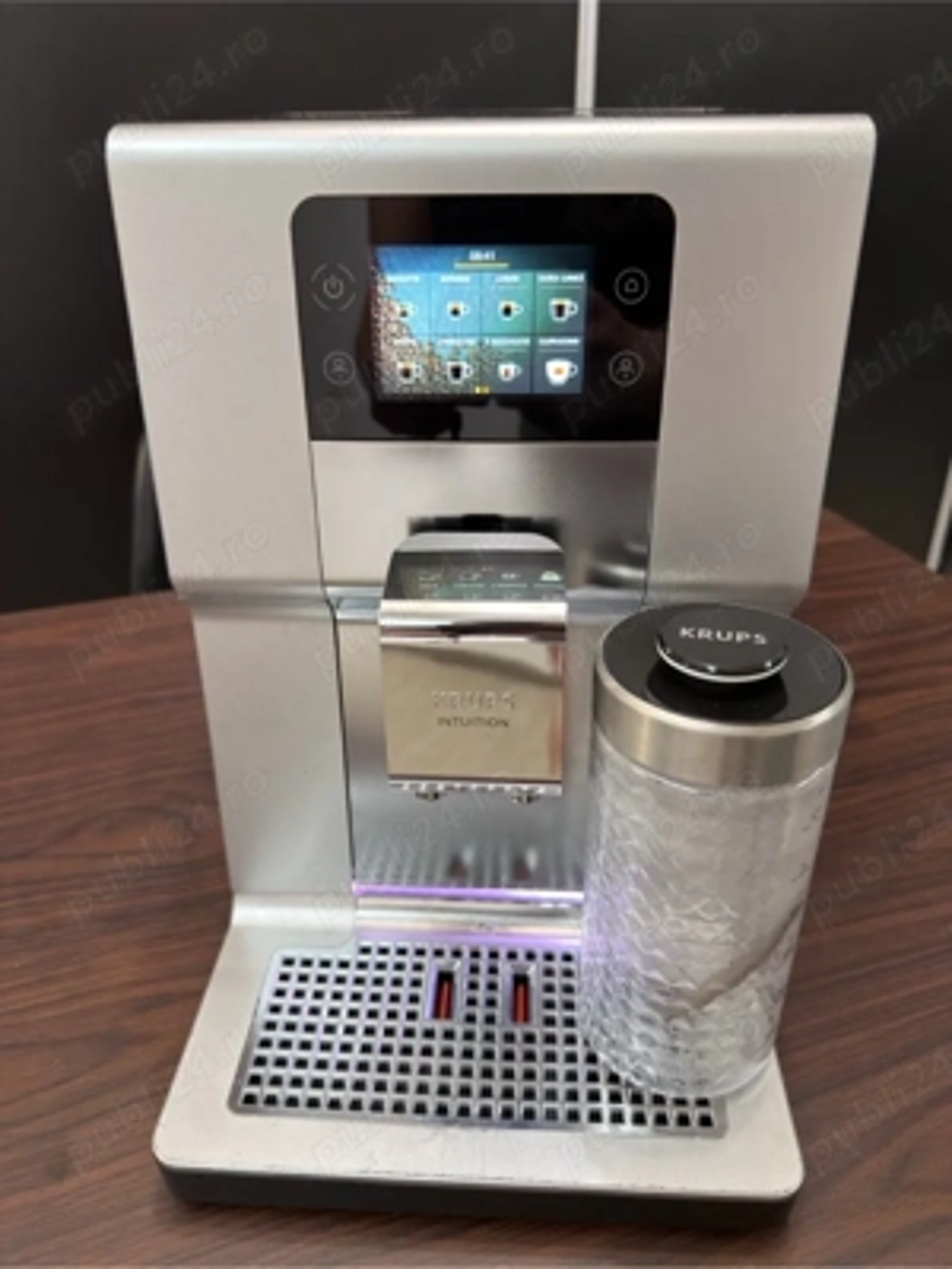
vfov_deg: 71.6
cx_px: 476
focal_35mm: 24
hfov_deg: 56.8
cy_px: 634
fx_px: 880
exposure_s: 1/50
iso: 250
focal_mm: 6.76
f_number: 1.78
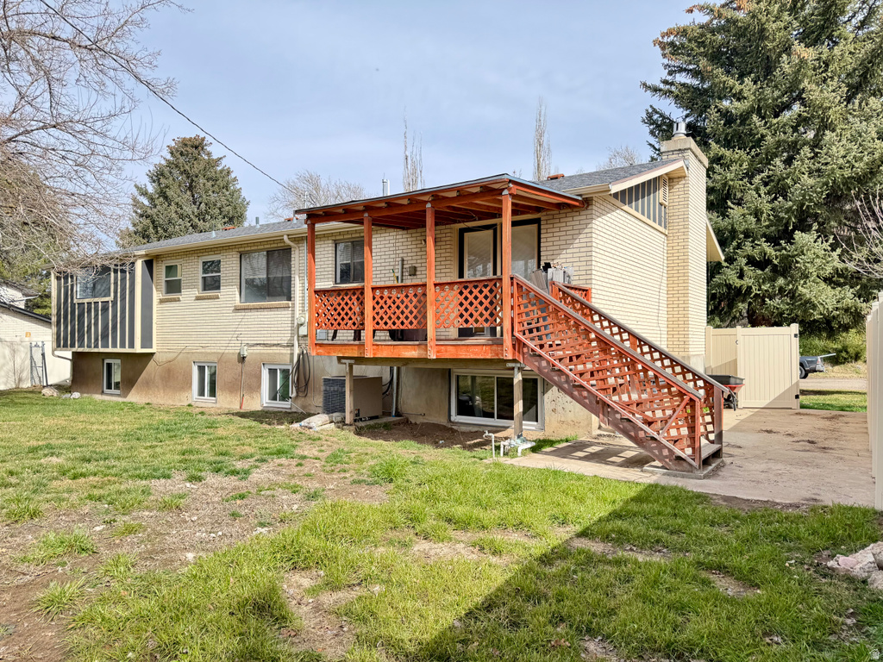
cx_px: 442
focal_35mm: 24
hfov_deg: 71.6
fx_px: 612
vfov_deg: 56.8
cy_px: 331
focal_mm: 6.76
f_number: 1.78
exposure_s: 1/1238
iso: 80
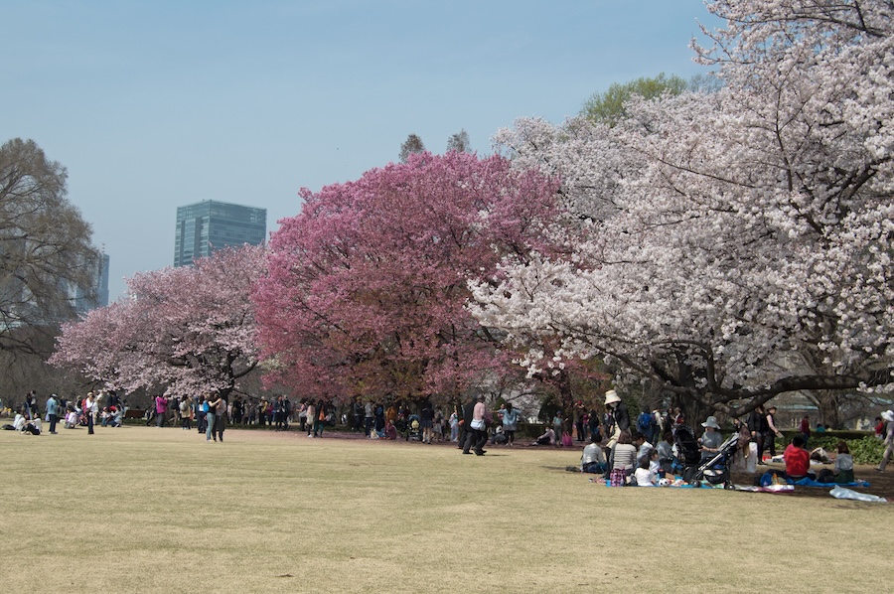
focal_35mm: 46
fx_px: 1153
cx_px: 447
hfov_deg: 42.4
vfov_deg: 28.9
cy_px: 297
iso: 100
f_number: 8
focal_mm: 31
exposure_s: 1/250
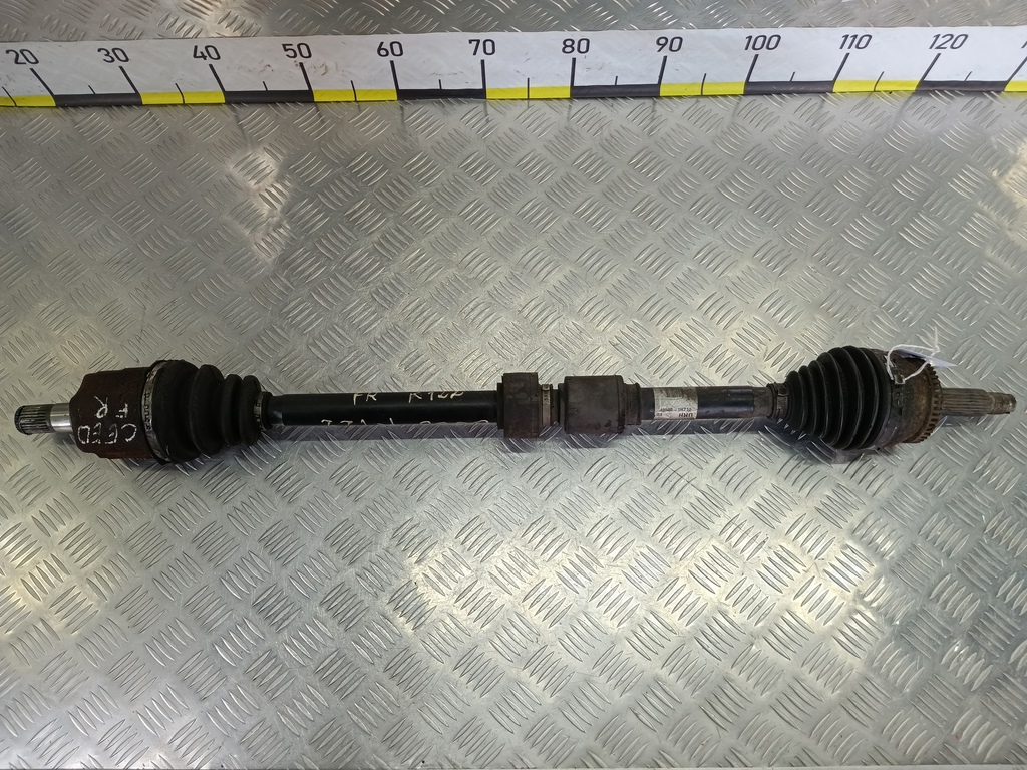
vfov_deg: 51.4
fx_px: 801
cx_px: 514
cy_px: 385
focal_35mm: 27
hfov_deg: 65.3
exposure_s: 1/100
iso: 130
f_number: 1.6
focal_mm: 4.11
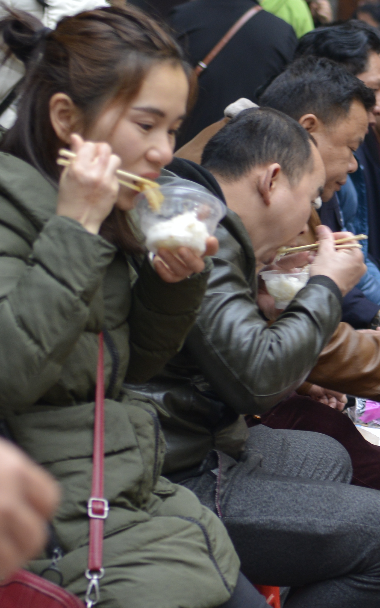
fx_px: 1956
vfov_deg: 17.6
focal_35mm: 118
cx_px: 610
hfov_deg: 10.6
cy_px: 423
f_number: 2.5
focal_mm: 35
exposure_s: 1/40
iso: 320
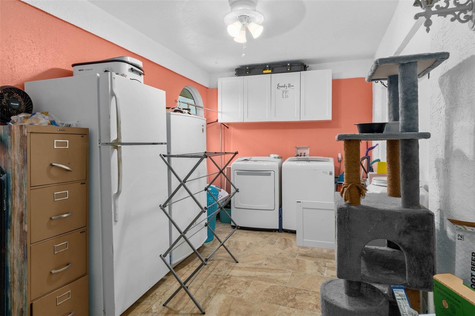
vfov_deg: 63.2
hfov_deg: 85.4
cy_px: 158
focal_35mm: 20
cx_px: 238
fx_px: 257
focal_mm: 13
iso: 160
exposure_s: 1
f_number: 8
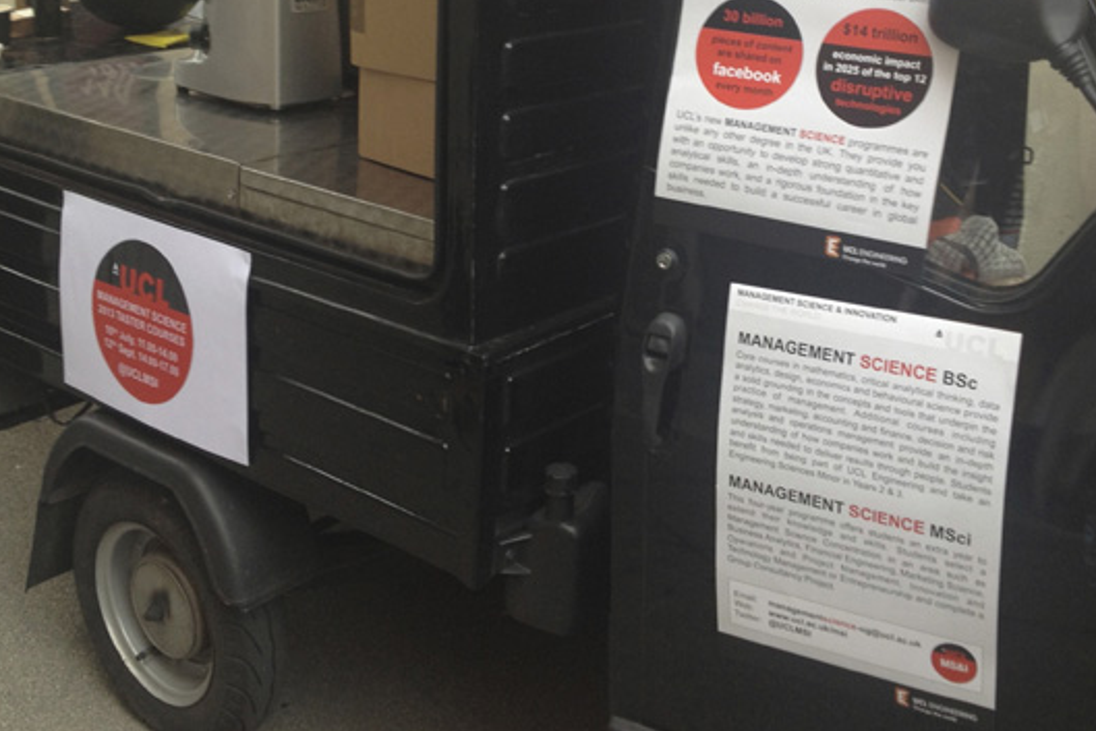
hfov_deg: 36.2
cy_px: 128
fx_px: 1675
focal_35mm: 55
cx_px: 588
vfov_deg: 24.2
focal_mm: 4.28
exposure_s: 1/156
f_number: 2.4
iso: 50
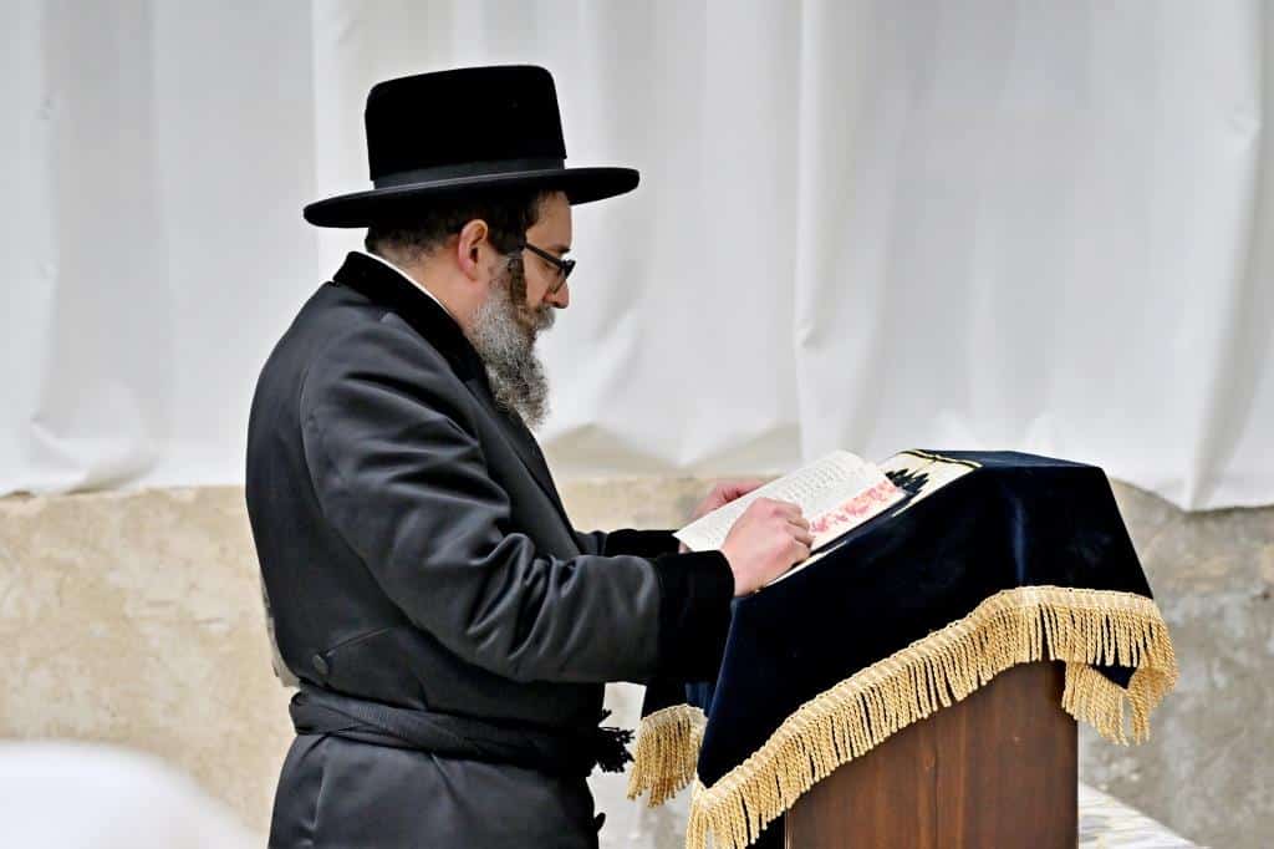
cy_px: 424
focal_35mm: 135
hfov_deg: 15.2
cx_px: 637
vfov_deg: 10.2
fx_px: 4776
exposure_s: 1/200
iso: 800
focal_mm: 90
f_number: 4
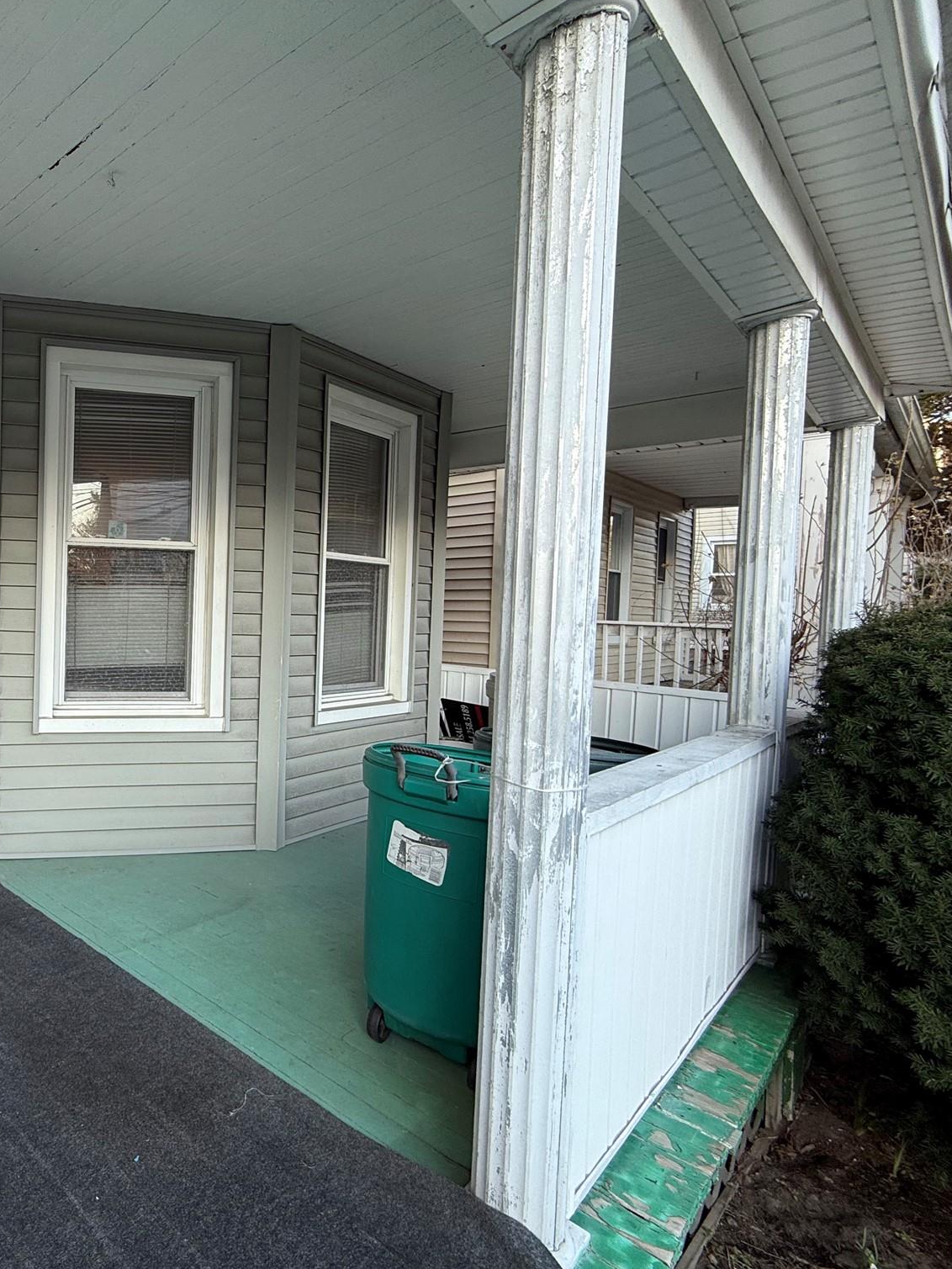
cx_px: 95
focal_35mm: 19
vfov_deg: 84.7
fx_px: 697
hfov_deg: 58.7
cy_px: 637
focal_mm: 2.22
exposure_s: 1/99
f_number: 2.2
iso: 50
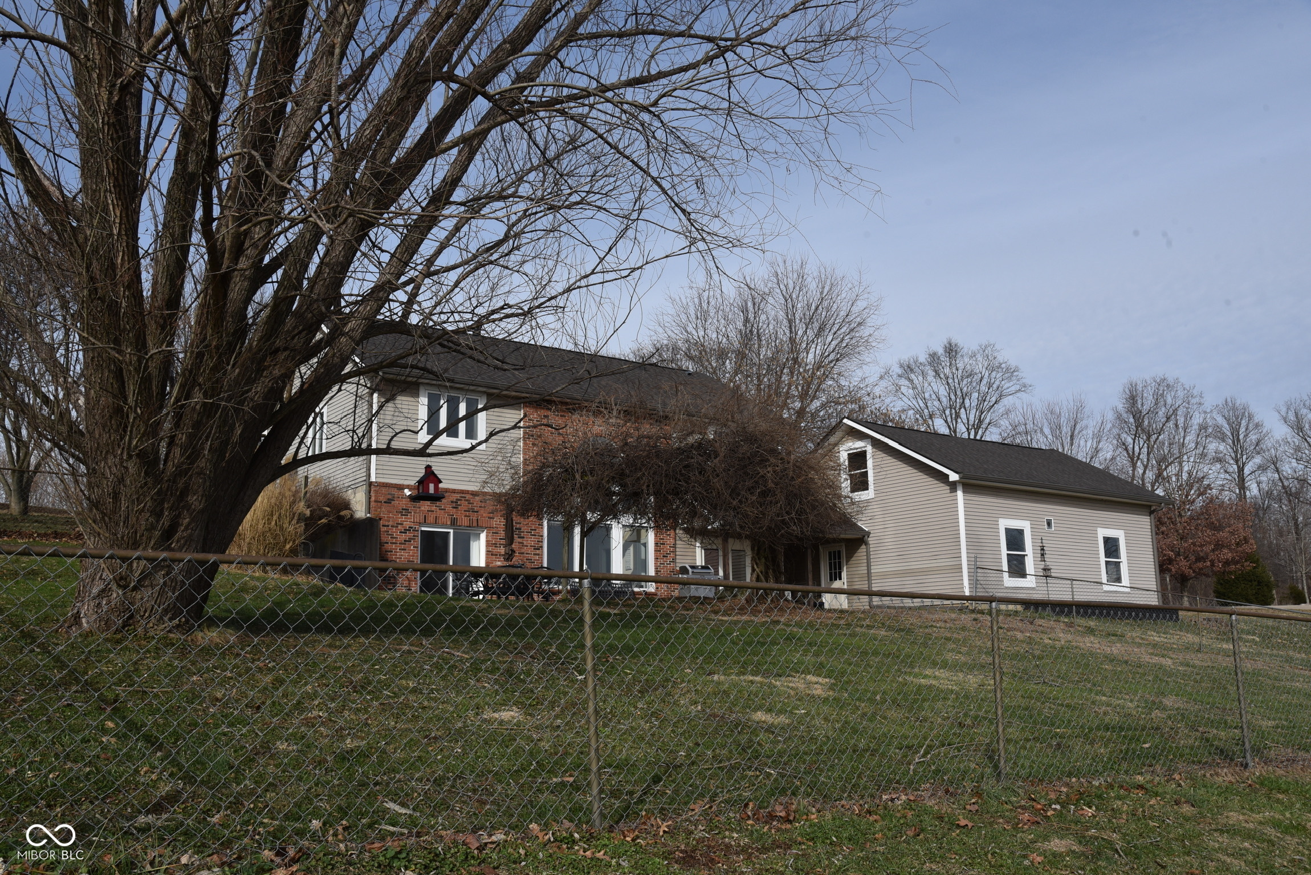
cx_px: 656
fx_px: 1129
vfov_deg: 42.4
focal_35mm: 31
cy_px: 438
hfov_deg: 60.3
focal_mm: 31
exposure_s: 1/640
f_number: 13
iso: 500
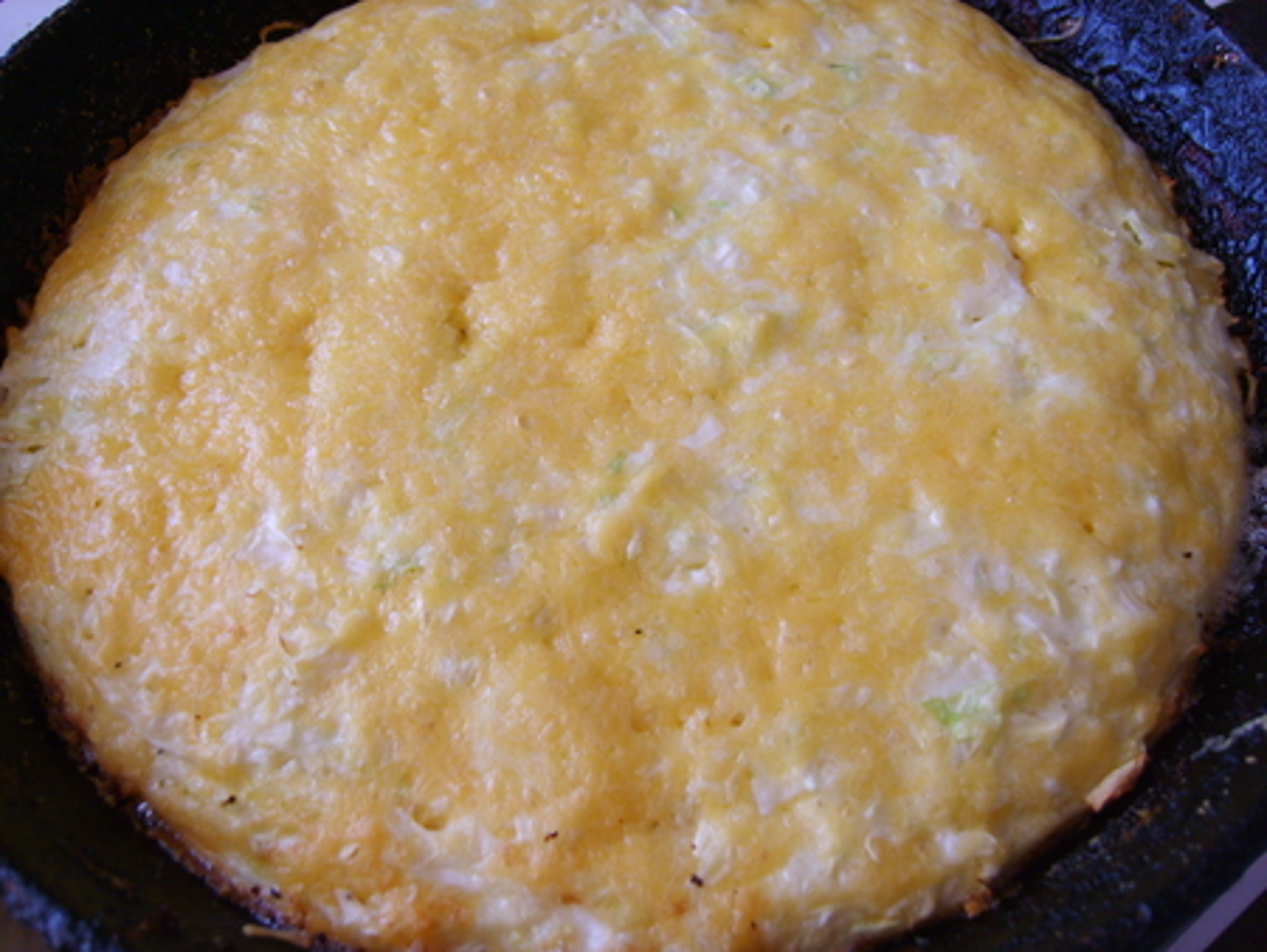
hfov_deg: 52.6
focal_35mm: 35
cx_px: 634
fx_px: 1282
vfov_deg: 40.7
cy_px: 476
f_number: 2.8
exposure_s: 1/15
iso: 123
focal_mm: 7.4
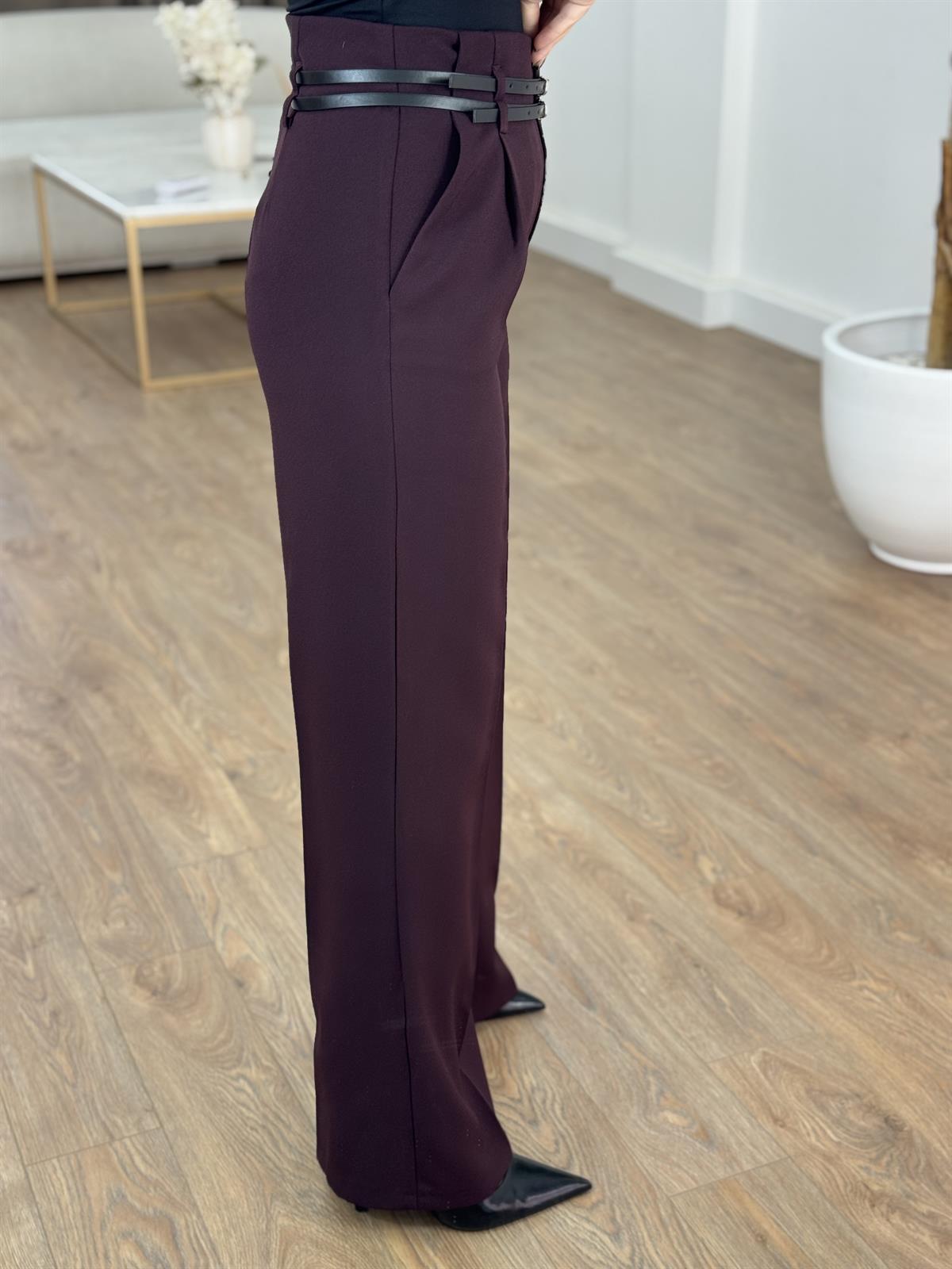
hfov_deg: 30.3
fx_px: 1760
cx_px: 476
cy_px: 634
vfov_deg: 39.7
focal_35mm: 48
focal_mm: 6.76
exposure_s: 1/100
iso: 50
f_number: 1.78
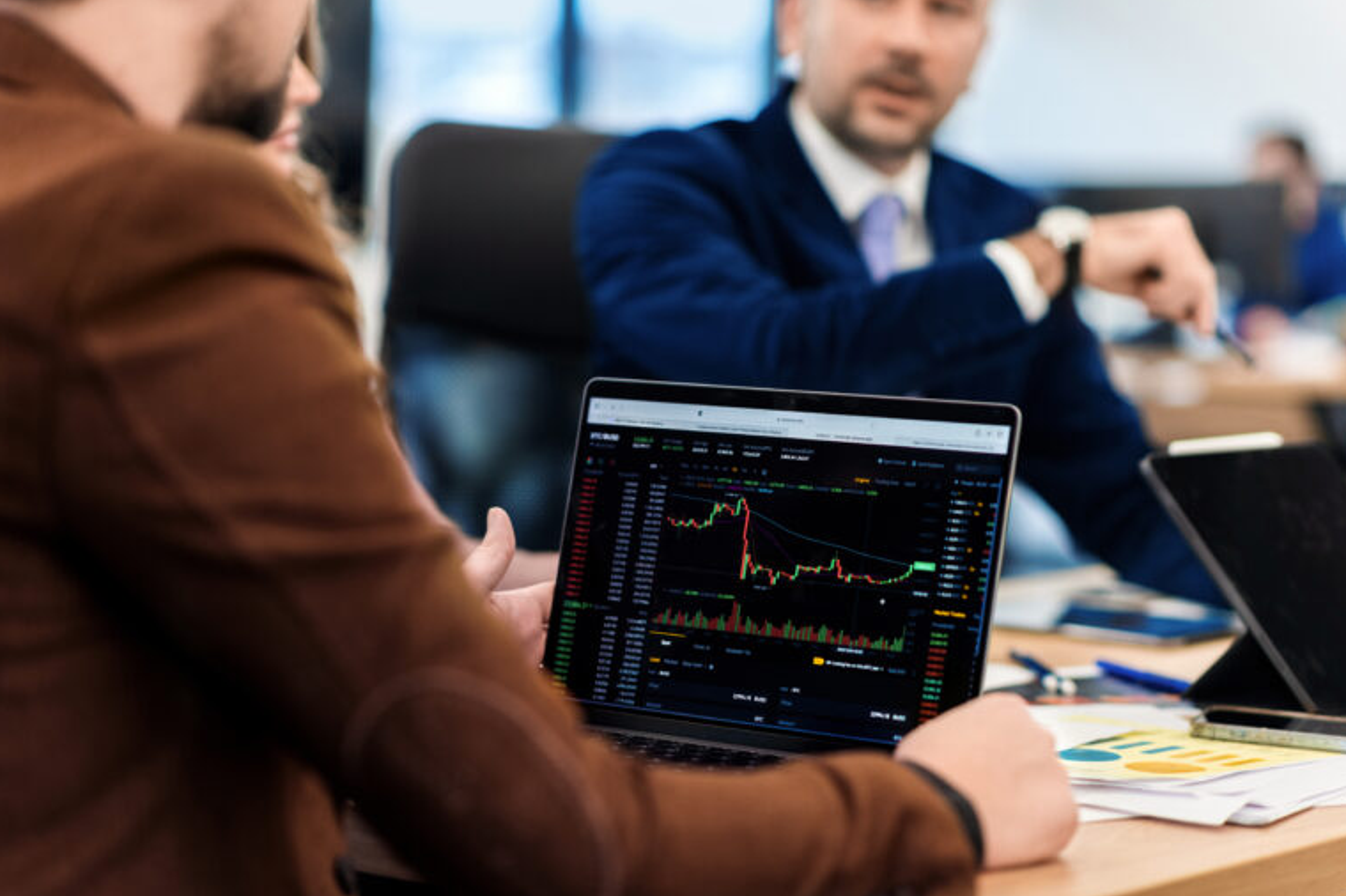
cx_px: 675
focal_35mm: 86
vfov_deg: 15.9
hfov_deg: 23.7
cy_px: 447
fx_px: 3214
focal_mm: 85
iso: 320
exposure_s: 1/250
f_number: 2.2
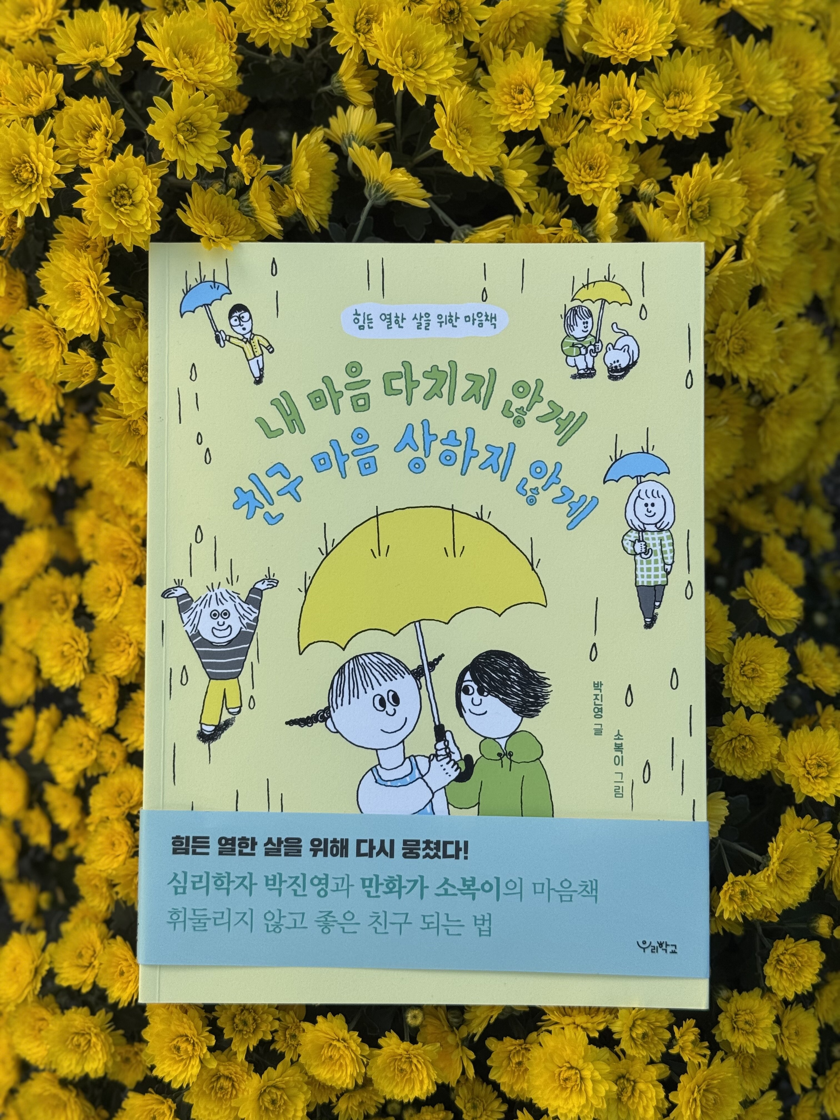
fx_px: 1553
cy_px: 560
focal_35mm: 48
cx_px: 420
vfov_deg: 39.7
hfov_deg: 30.3
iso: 64
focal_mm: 6.76
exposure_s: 1/1597
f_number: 1.78
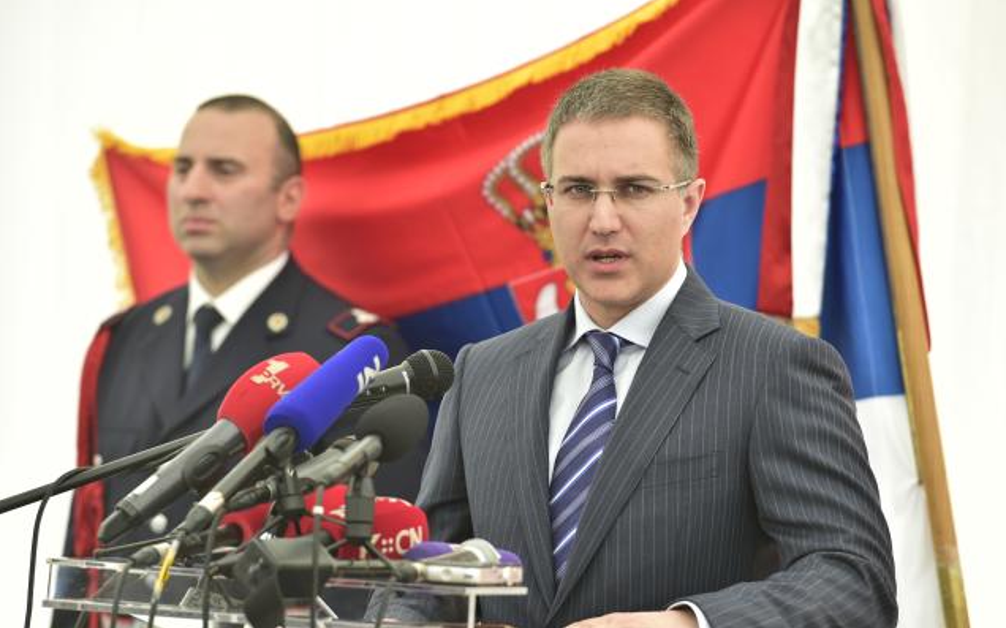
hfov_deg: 10.2
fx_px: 5618
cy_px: 333
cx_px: 503
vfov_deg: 6.4
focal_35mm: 205
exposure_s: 1/250
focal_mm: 200
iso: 400
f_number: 5.6
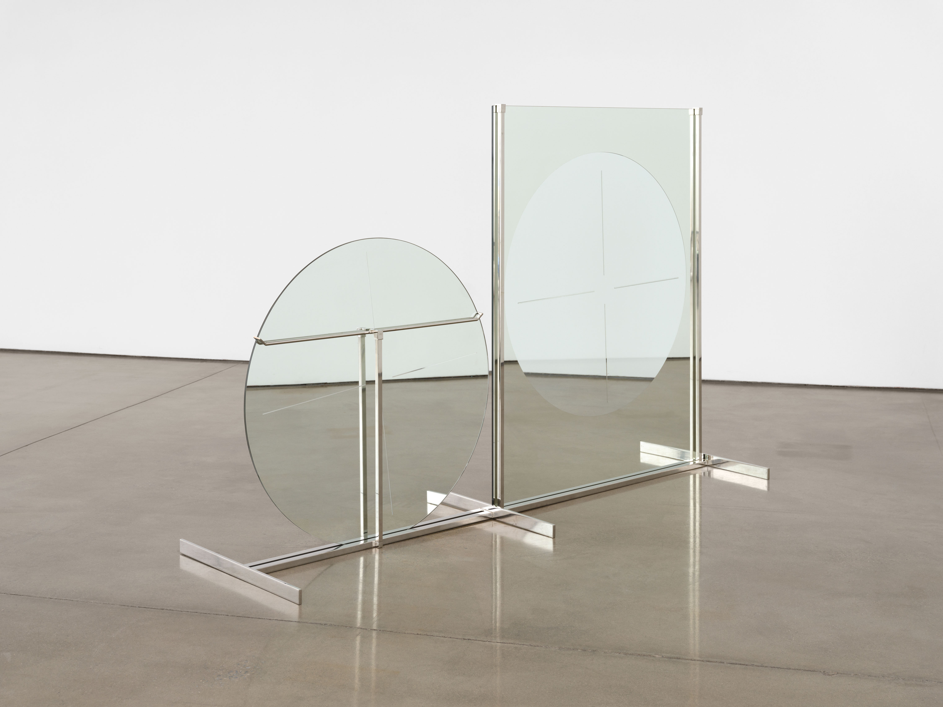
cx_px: 472
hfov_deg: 37.5
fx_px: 1389
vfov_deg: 28.6
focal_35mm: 51
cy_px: 354
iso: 400
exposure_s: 1/100
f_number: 11
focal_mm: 64
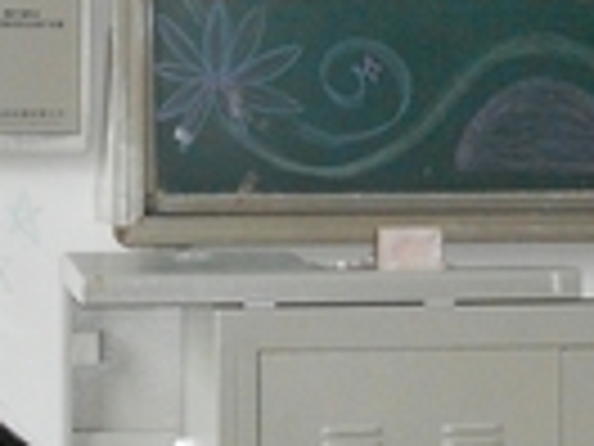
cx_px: 814
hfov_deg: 7.6
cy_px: 7
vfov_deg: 5.8
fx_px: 4410
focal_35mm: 257
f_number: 4.6
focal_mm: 13.5
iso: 400
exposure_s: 1/60
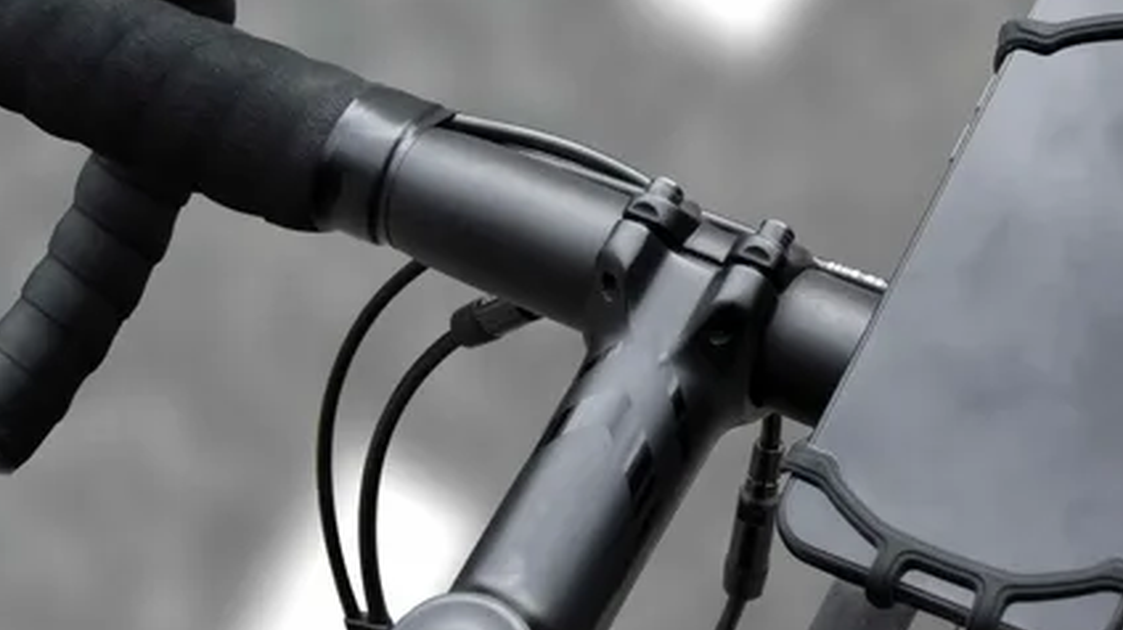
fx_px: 2292
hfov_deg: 26.9
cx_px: 942
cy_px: 295
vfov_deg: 15.7
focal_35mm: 77
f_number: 7.1
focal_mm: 26
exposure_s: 1/200
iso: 200
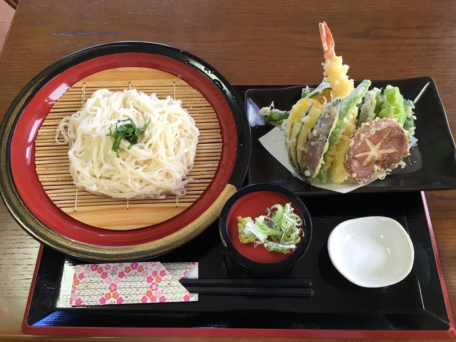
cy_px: 171
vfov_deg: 48.2
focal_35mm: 29
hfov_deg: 61.7
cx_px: 228
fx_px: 382
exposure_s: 1/30
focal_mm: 4.15
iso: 32
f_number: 2.2
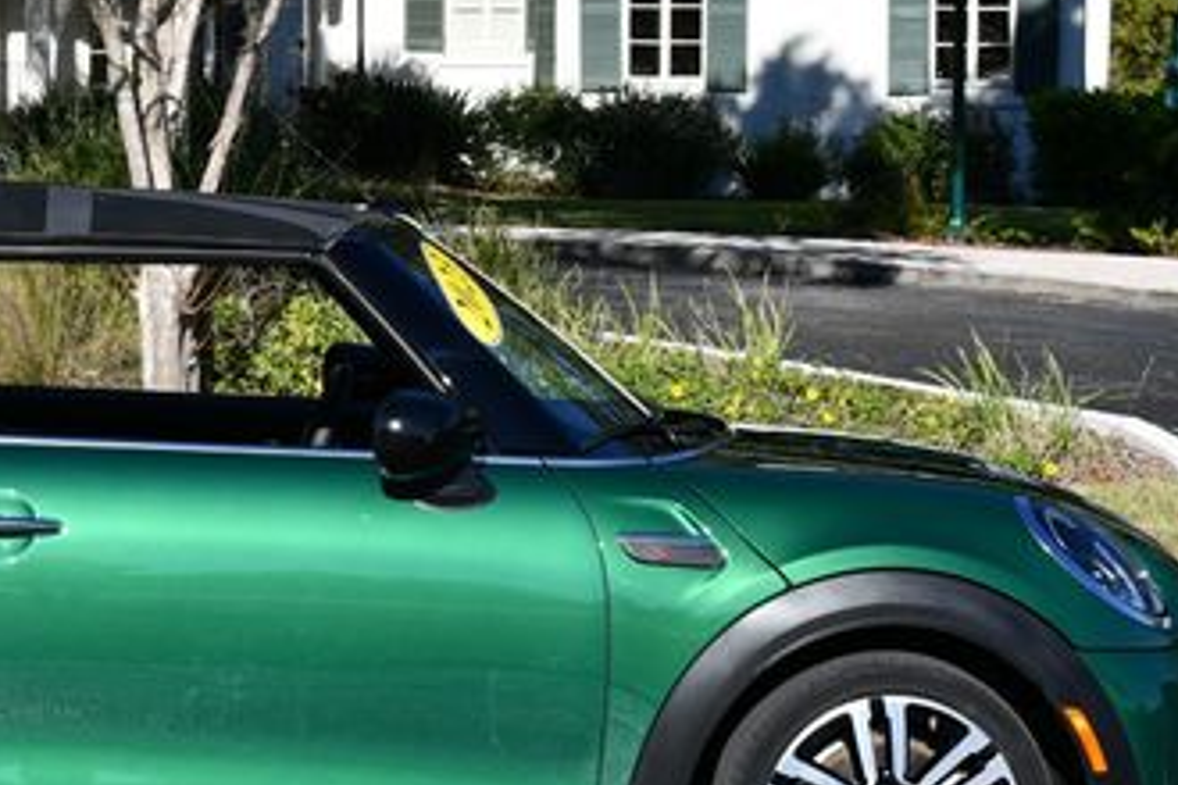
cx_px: 214
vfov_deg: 10.4
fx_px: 4319
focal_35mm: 132
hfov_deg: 15.4
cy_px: 364
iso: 100
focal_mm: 34
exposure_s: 1/320
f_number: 9
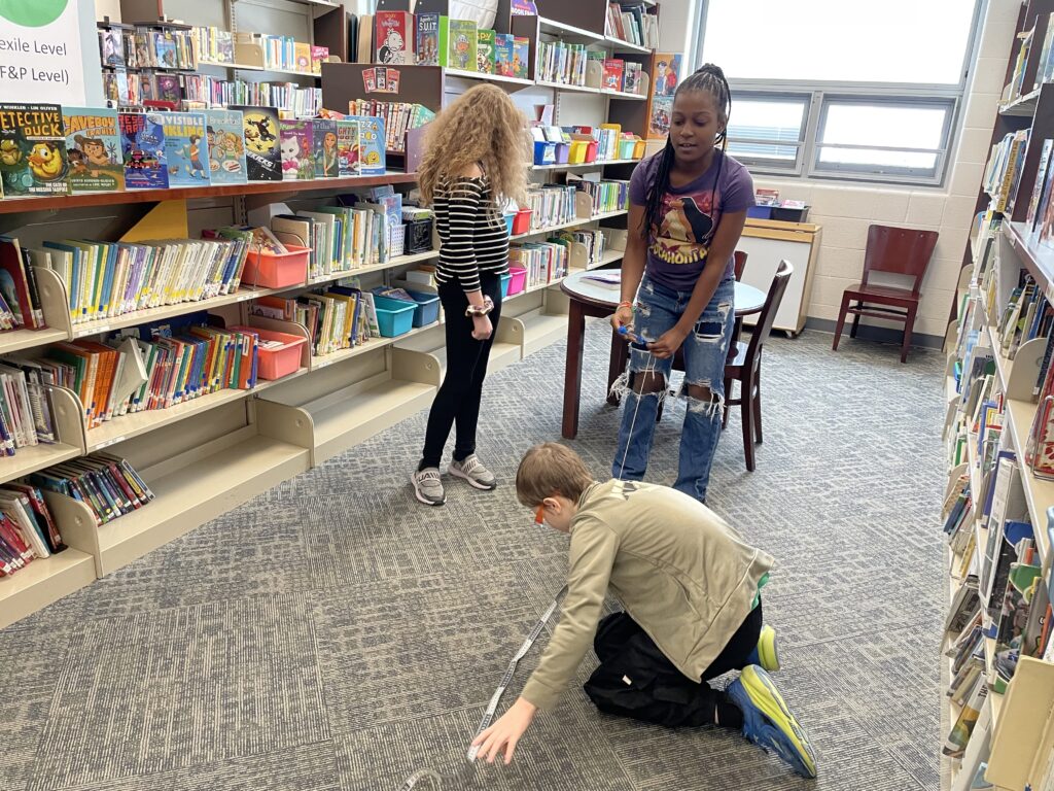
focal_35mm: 26
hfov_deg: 67.3
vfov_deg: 53.1
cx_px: 527
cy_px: 396
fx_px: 792
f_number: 1.6
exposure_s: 1/60
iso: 160
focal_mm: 4.2
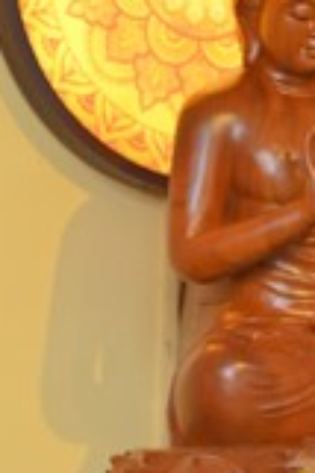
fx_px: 5563
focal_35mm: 423
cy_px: 673
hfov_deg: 3.2
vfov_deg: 4.8
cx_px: -4
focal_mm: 105
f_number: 4
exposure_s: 1/160
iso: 1000
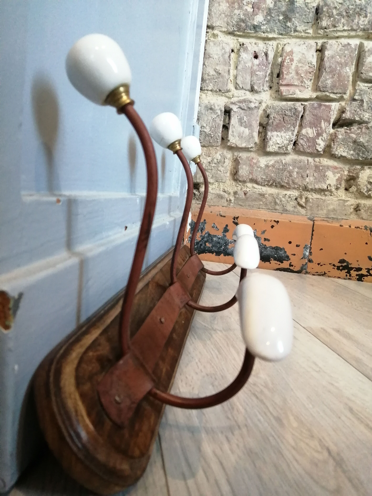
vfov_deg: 67.3
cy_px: 248
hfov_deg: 53.1
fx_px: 373
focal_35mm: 26
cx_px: 186
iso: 320
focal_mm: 3.46
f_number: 1.8
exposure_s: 1/25
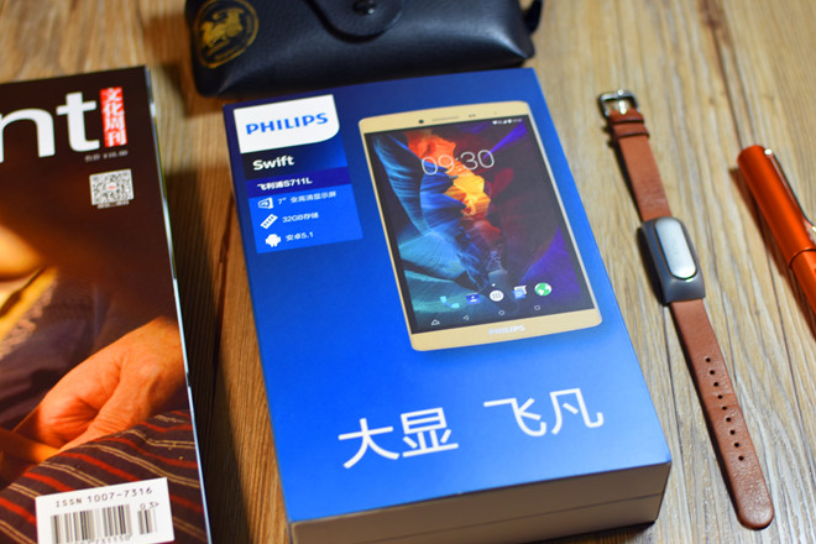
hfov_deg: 31.6
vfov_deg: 21.4
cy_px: 287
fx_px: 1442
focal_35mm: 64
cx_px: 404
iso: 200
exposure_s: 1/30
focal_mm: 35
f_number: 2.8
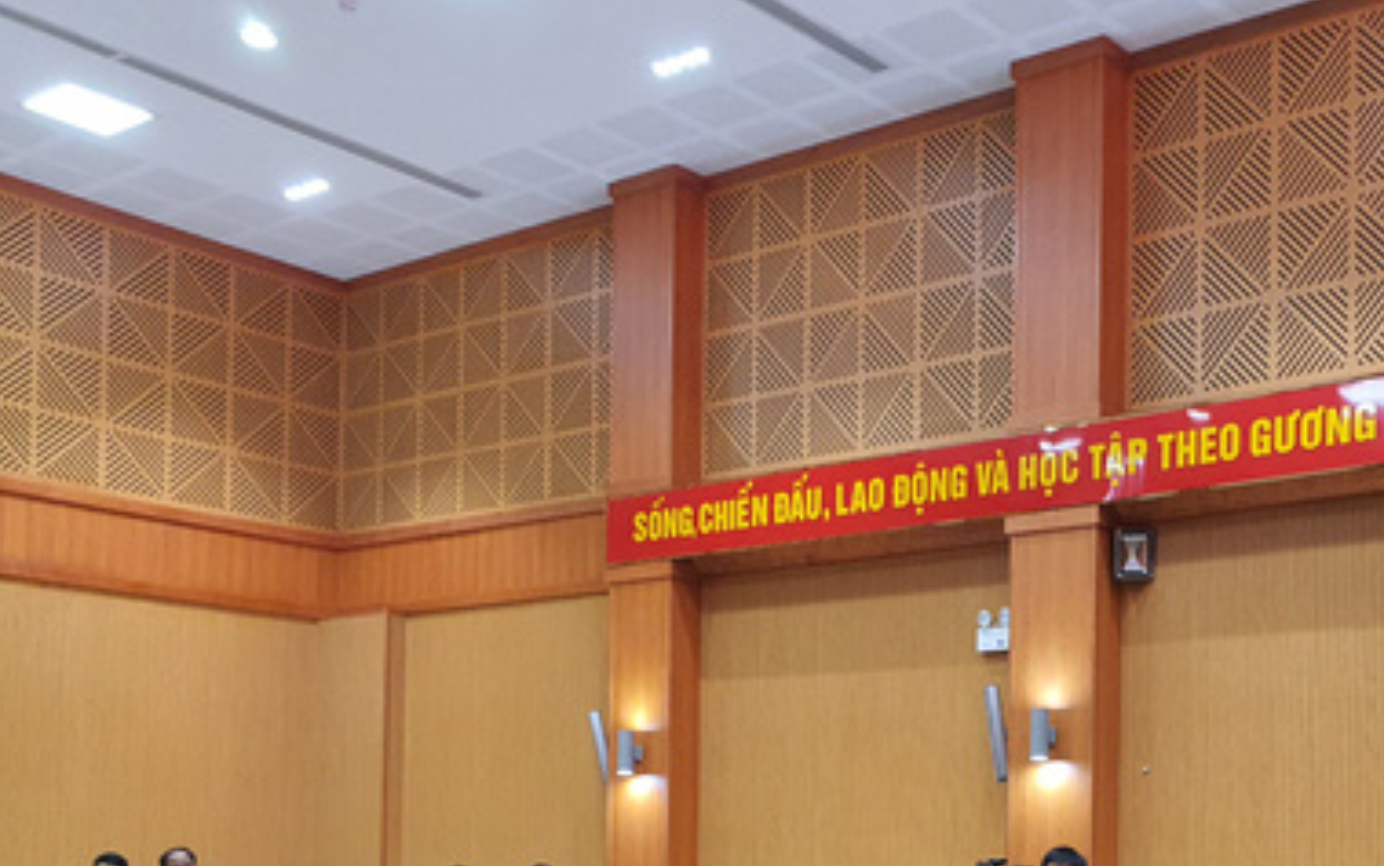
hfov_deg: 41.3
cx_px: 924
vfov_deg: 25.7
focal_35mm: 48
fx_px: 1811
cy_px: 839
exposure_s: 1/50
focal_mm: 4.3
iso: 250
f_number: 2.4
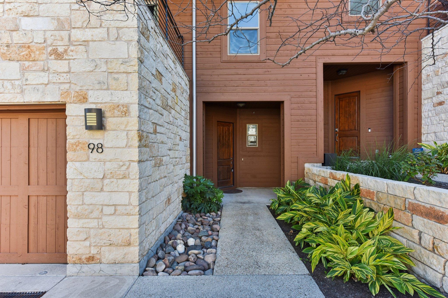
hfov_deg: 86.9
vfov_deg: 64.5
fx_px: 236
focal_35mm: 19
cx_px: 224
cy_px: 149
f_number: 8
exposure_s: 1/200
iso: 400
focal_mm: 19
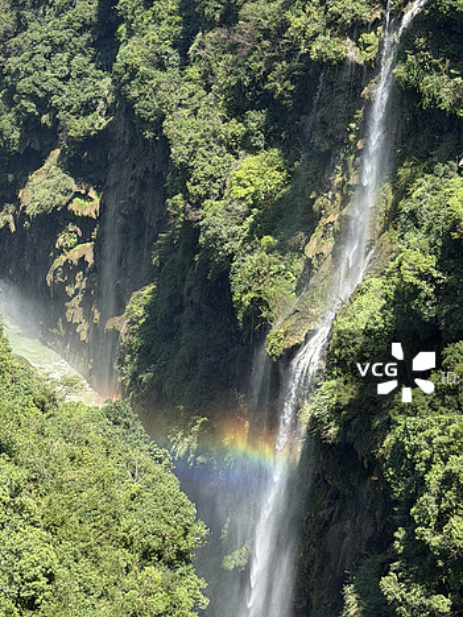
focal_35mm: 82
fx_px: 1462
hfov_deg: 18.0
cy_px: 125
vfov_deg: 23.5
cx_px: 235
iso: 100
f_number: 1.78
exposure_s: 1/2762
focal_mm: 6.76
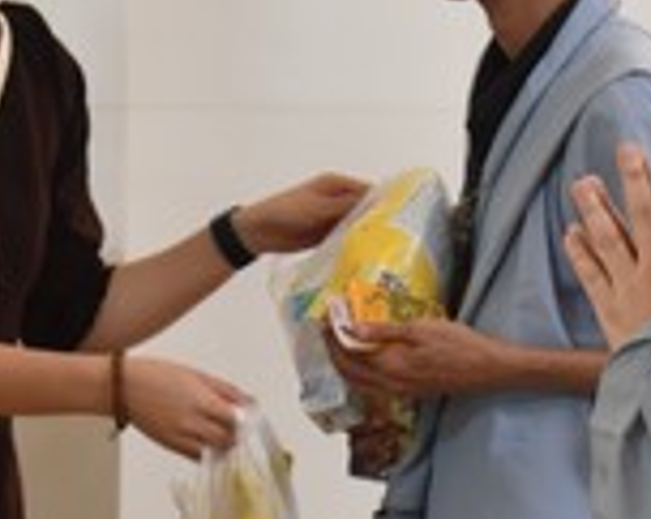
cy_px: 206
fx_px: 2942
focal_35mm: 153
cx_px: 218
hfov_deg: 12.6
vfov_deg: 10.1
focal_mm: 38
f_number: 4
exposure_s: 1/60
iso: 2500
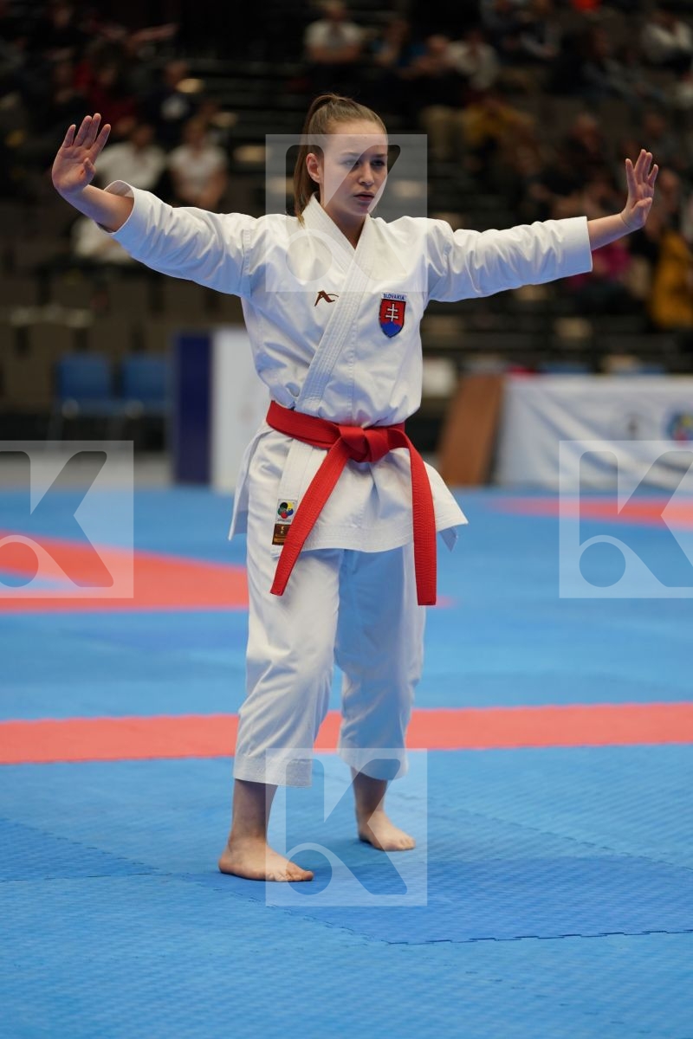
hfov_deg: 9.5
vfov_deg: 14.3
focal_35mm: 144
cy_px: 520
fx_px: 4158
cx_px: 346
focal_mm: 144
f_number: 2.8
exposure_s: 1/500
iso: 1000
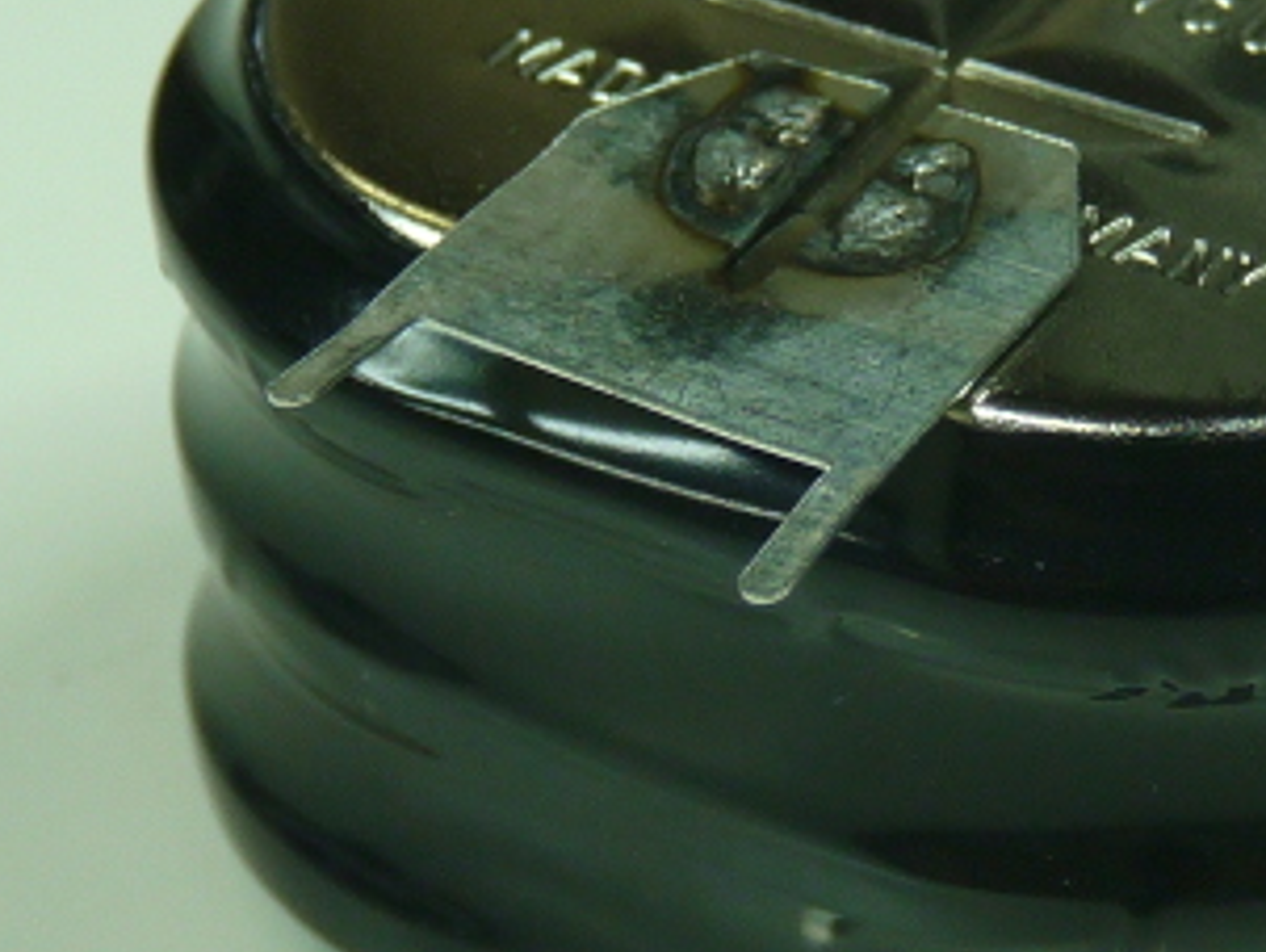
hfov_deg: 9.8
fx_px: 7357
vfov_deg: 7.4
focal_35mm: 201
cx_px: 830
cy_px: 545
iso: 100
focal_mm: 9.5
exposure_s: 1/30
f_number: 3.2
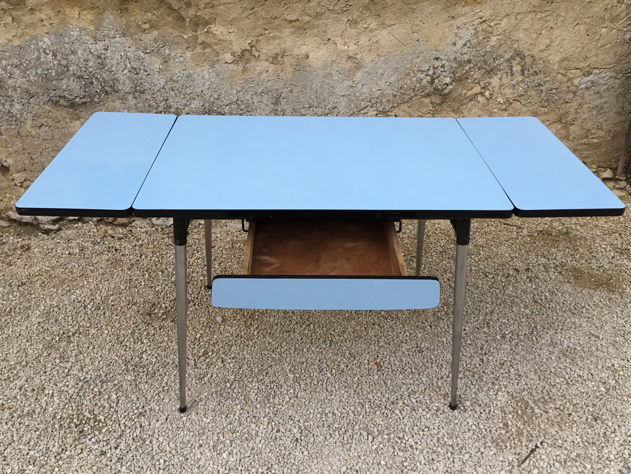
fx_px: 565
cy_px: 237
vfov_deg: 45.4
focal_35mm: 31
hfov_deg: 58.4
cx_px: 316
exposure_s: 1/348
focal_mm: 3.3
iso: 25
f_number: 2.4
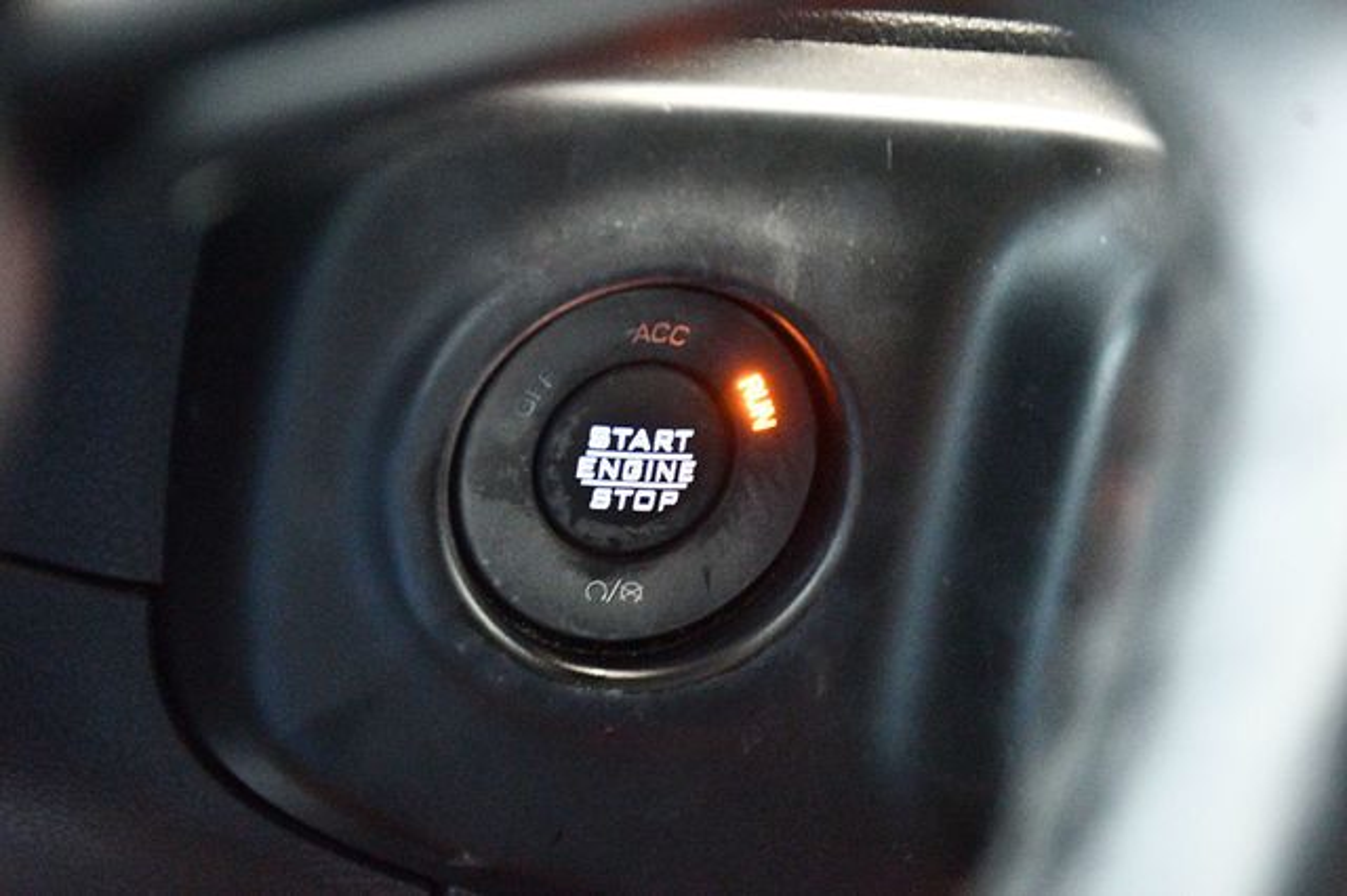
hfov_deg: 21.9
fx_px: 3478
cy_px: 448
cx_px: 674
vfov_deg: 14.7
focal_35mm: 93
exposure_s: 1/6
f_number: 5
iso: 12800
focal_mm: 62
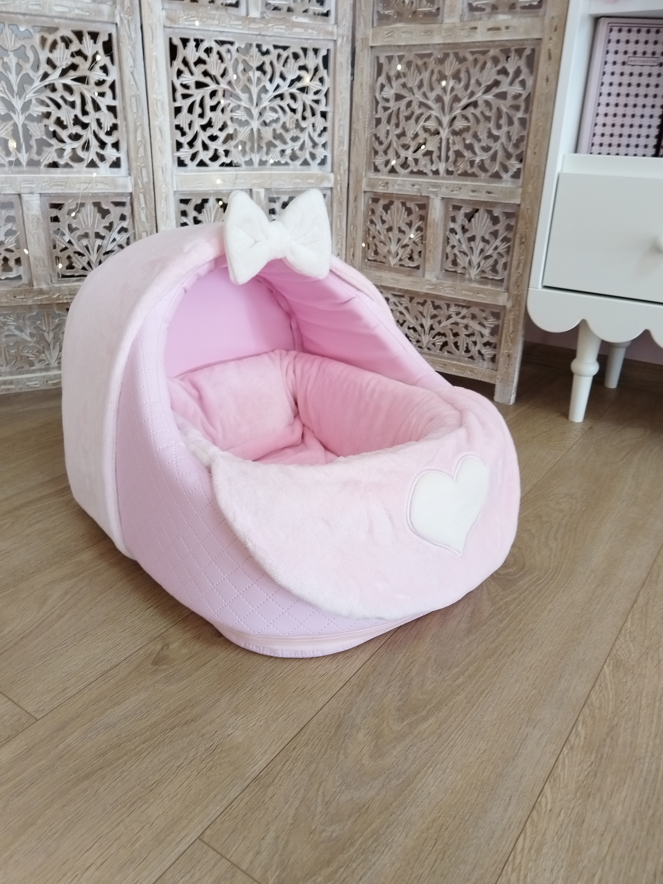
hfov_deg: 53.1
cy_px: 442
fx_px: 664
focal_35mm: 26
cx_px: 332
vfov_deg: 67.3
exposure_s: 1/50
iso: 500
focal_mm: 4.95
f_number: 1.9
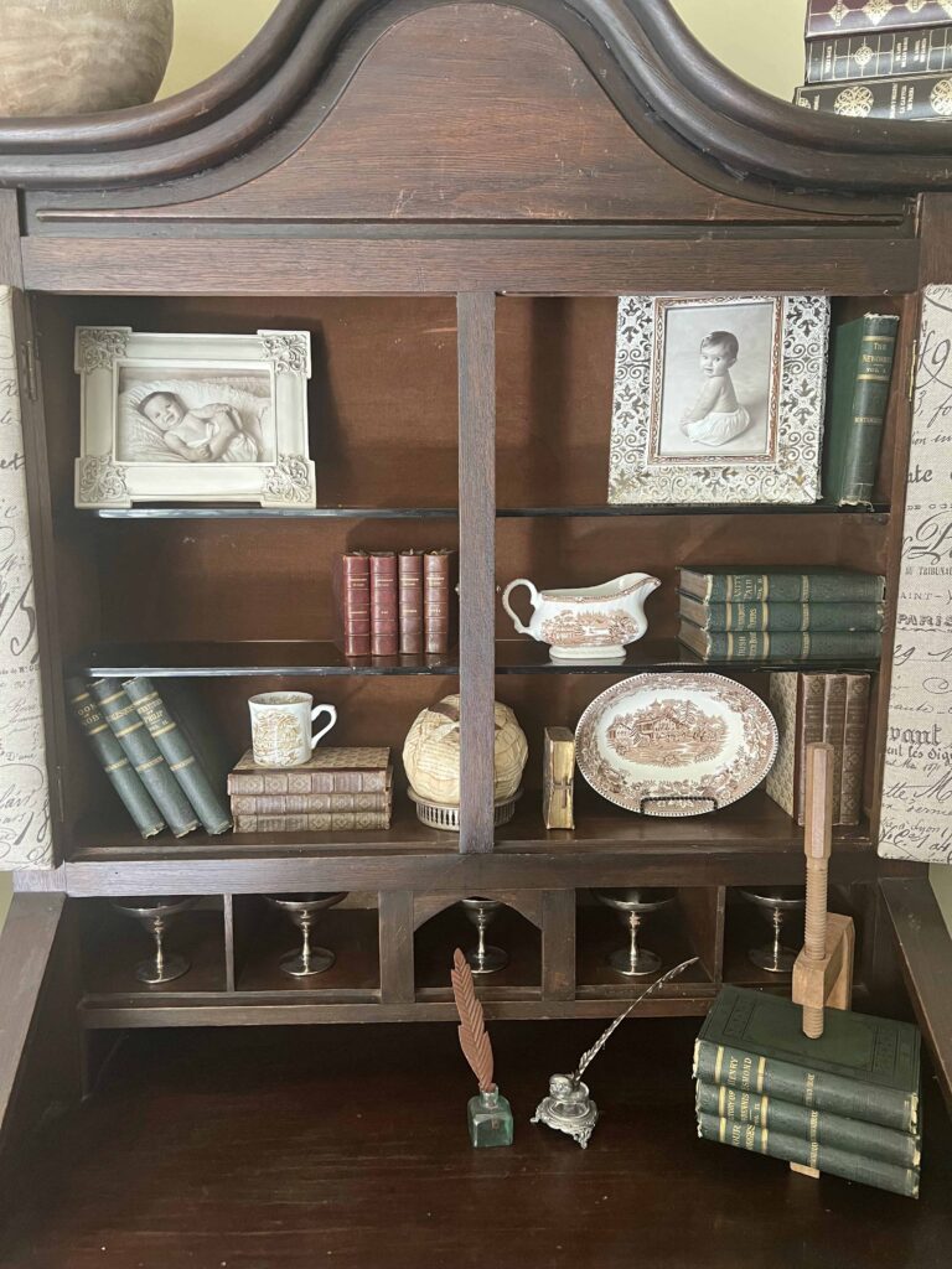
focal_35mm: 26
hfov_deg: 53.1
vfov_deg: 67.3
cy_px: 634
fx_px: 953
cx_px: 476
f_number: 1.5
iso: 320
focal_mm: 5.7
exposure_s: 1/60
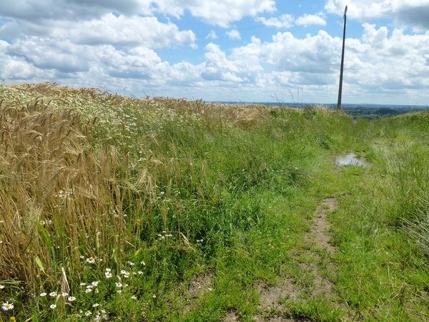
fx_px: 310
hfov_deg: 69.4
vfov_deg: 54.9
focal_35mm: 25
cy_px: 161
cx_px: 214
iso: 160
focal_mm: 4.3
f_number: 4
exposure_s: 1/1300
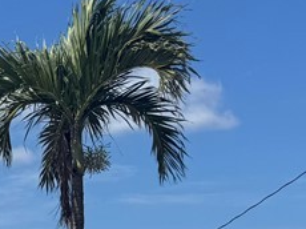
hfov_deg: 14.7
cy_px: 337
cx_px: -329
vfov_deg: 13.1
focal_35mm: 107
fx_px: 945
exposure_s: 1/7092
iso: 80
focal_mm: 6.76
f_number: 1.78
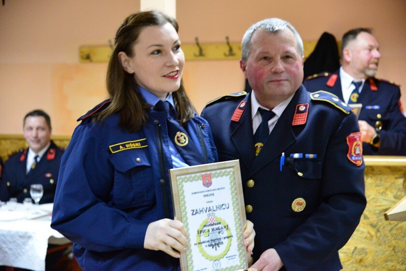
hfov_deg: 28.8
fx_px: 789
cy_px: 136
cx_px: 203
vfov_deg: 19.5
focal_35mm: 70
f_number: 4
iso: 6400
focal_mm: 70
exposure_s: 1/60
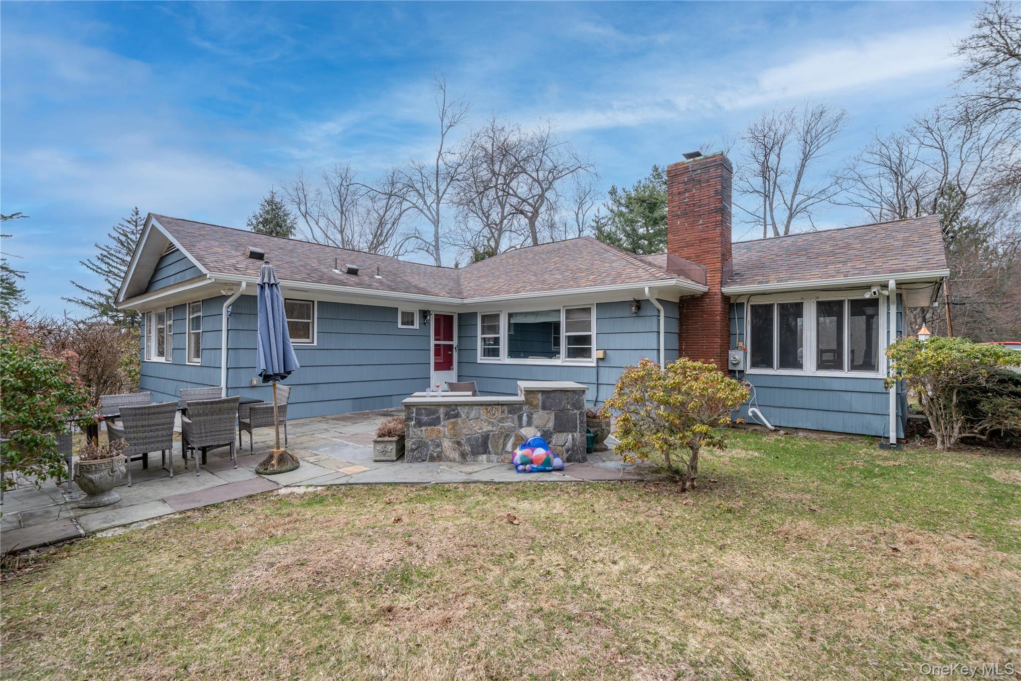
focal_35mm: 16
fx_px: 454
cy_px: 340
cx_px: 510
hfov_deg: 96.7
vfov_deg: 73.7
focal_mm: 16
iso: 400
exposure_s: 1/320
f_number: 8
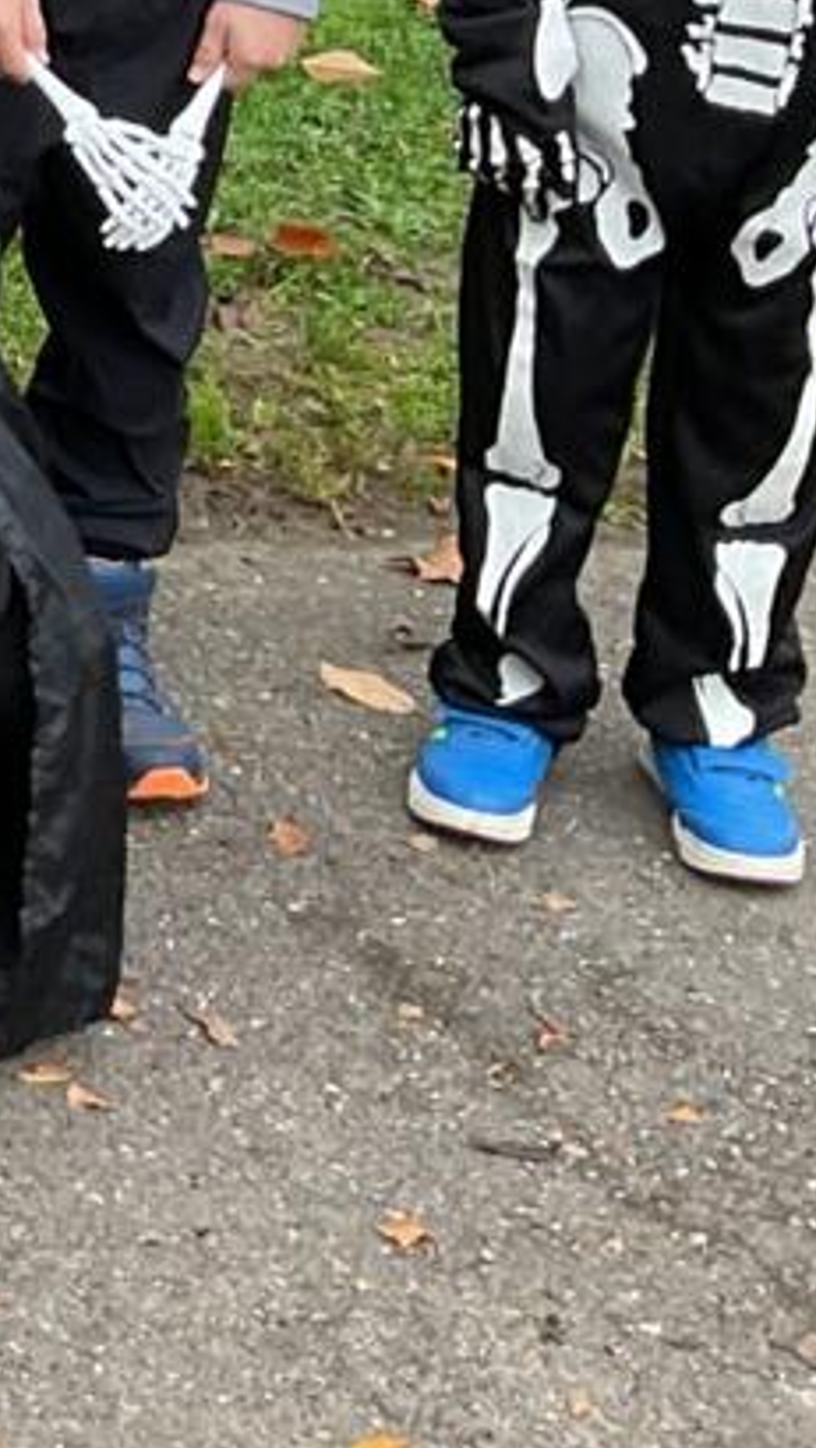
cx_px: -1130
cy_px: -272
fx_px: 3957
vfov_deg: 19.6
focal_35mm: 103
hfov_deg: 10.2
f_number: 1.8
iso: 32
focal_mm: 3
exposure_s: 1/100
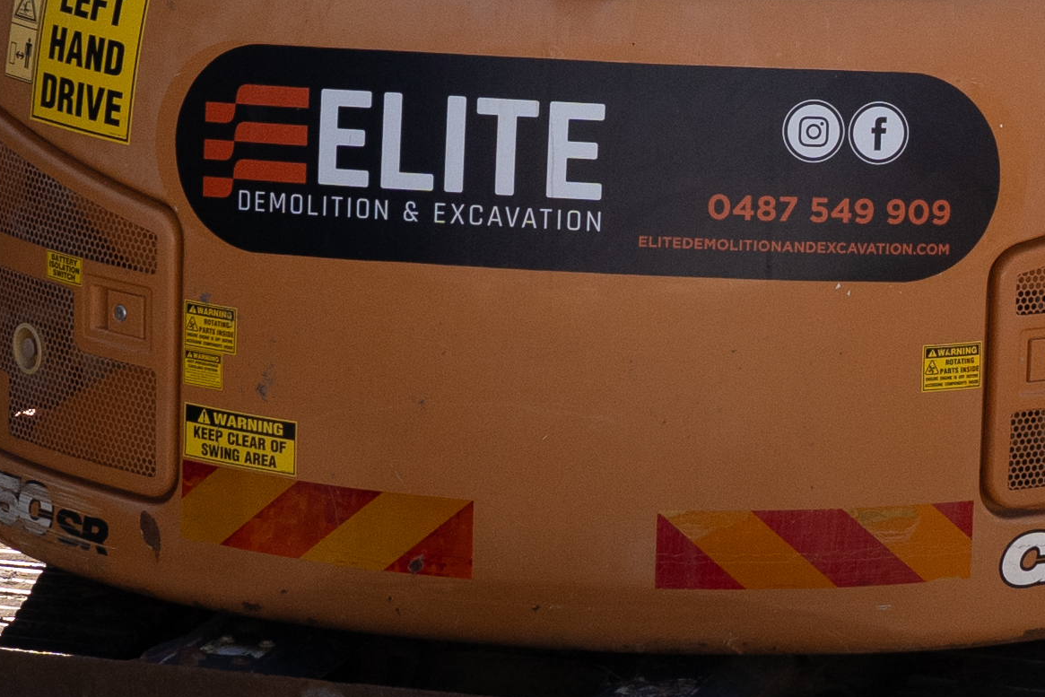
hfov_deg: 9.2
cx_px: 851
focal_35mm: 223
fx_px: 6474
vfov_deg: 6.1
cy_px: -274
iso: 800
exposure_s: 1/1250
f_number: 7.1
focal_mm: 44.6
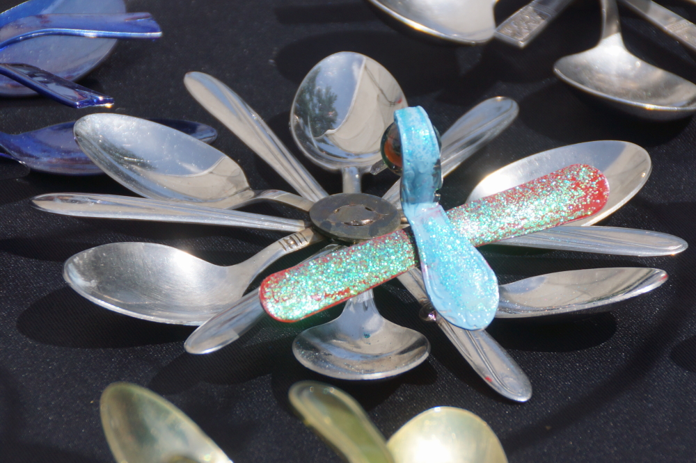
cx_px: 348
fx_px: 3479
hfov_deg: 11.4
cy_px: 232
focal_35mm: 180
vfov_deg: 7.6
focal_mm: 120
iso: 100
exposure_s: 1/200
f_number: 6.3
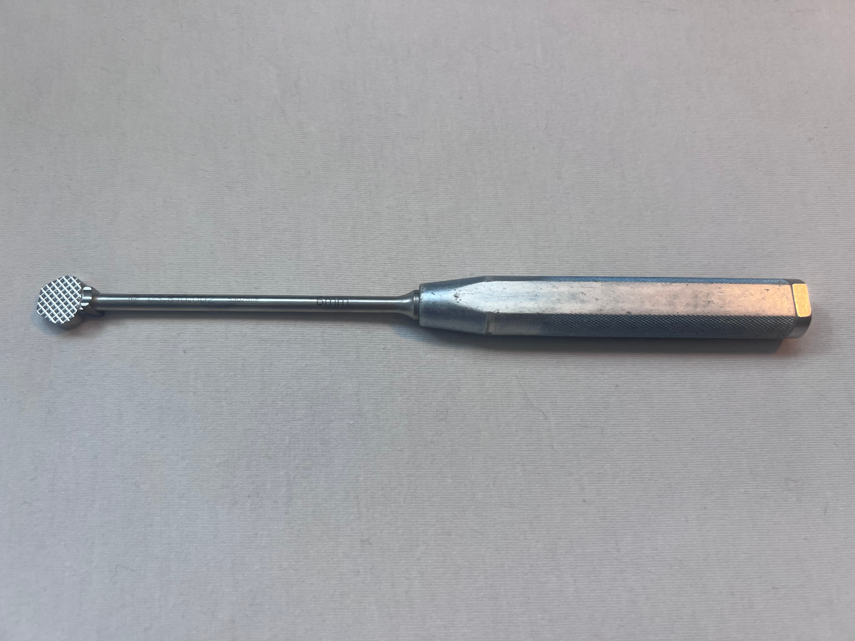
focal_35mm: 26
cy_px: 320
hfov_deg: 67.3
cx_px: 428
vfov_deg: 53.1
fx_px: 642
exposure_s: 1/120
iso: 64
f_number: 1.5
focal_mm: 5.7
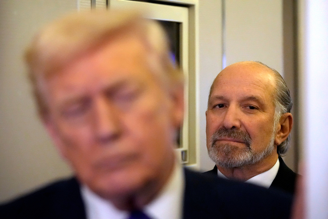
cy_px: 110
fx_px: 1339
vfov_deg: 9.3
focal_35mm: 147
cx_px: 164
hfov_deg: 14.0
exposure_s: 1/250
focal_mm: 98
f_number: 2.8
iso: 8000
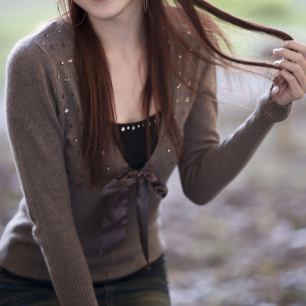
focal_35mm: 173
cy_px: 99
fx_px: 1730
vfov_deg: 10.1
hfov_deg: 10.1
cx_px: 153
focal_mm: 135
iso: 100
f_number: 1.8
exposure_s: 1/125
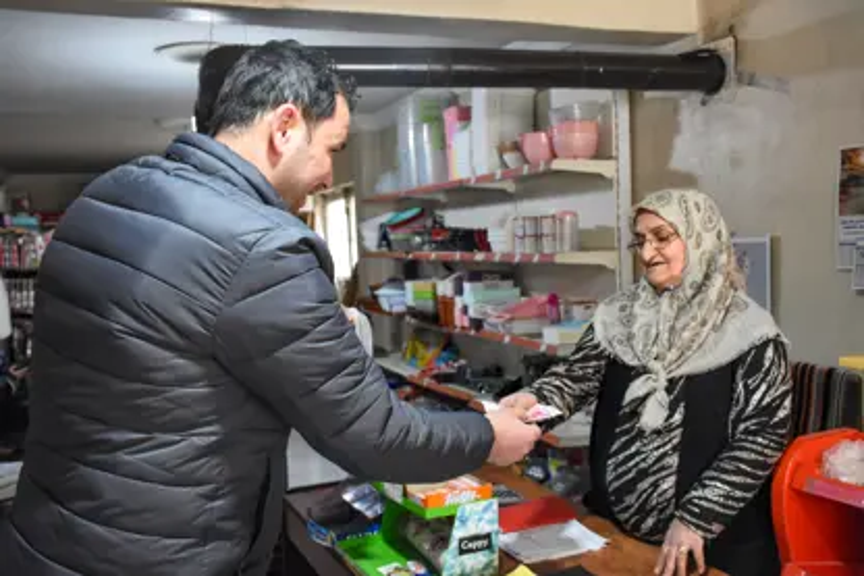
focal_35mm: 33
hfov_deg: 57.2
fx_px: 792
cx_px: 432
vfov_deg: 39.9
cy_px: 288
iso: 1600
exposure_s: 1/60
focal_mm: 22
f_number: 5
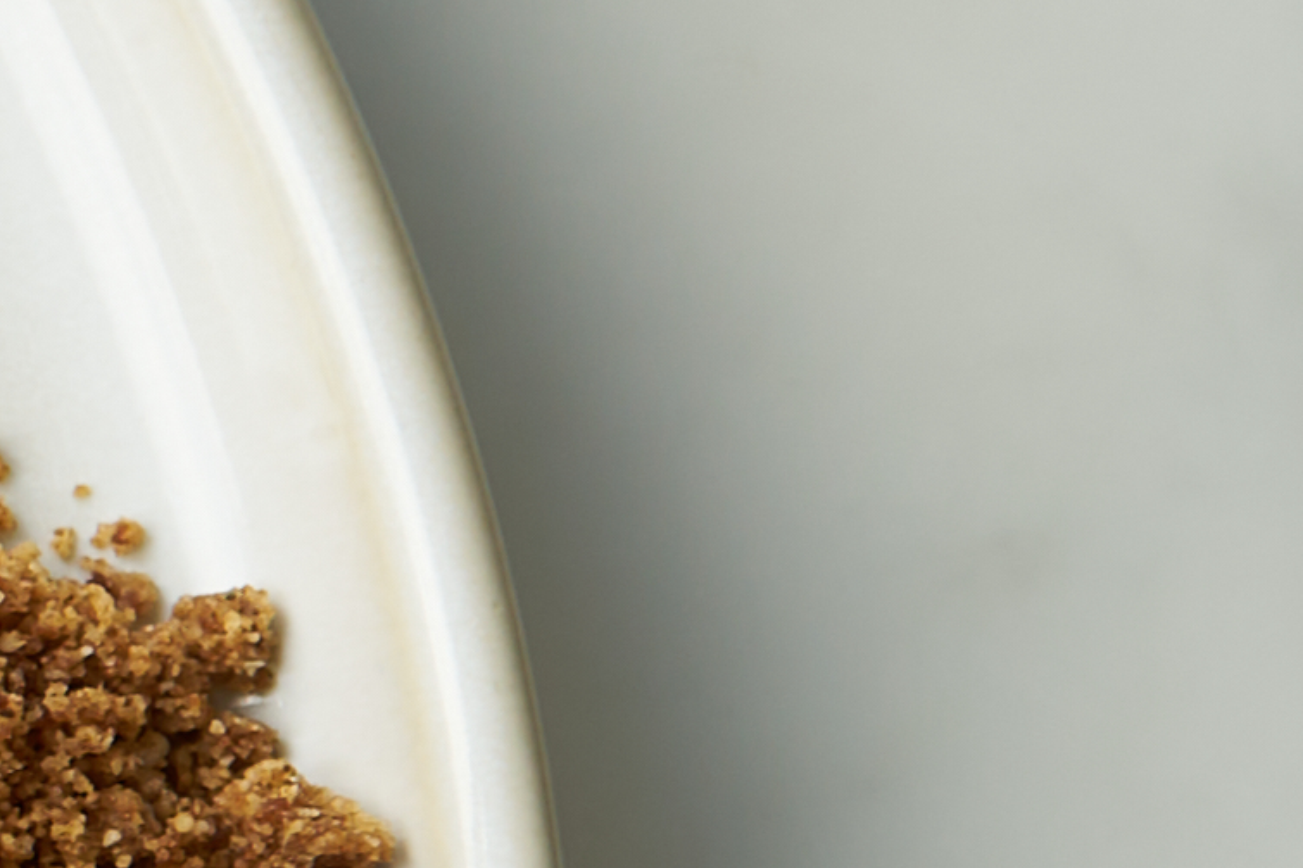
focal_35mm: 286
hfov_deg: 6.6
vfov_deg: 4.8
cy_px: 1194
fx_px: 10349
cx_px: -2389
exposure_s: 1/60
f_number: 5
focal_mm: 36
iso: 100
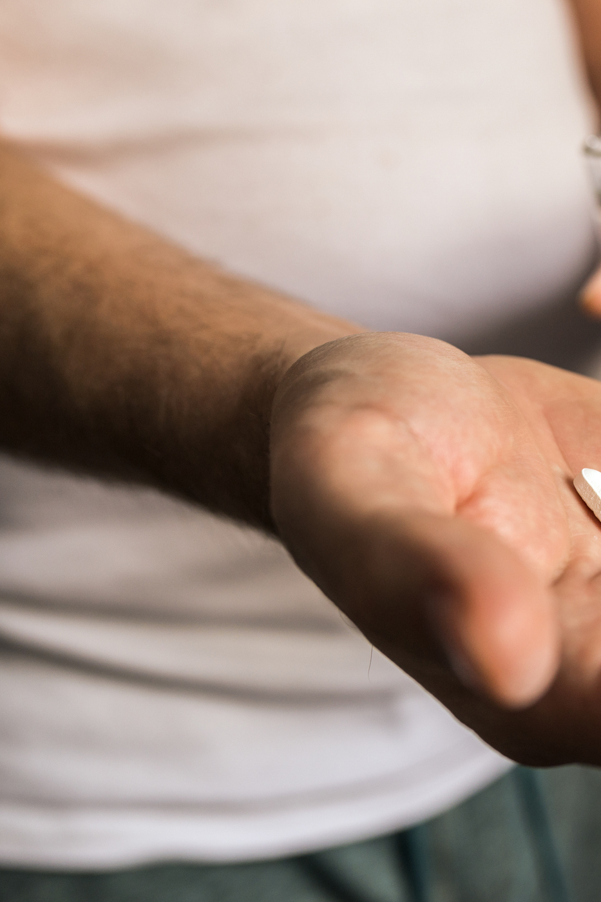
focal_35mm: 53
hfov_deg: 23.8
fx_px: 1327
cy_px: 452
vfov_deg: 37.5
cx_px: 676
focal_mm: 35
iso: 320
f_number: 4.5
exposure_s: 1/100
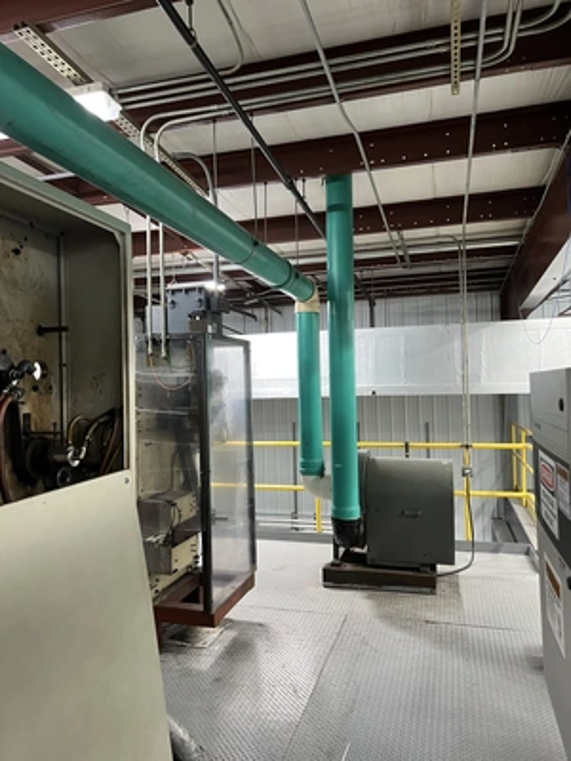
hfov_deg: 53.1
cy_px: 380
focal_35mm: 26
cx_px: 286
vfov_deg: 67.3
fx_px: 572
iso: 160
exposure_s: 1/60
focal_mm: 5.7
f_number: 1.5
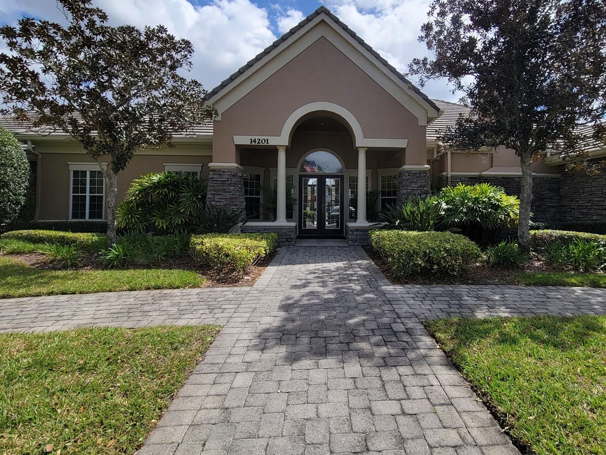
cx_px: 347
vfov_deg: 74.3
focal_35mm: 17
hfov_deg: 90.4
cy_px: 193
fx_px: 298
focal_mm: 2.2
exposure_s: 1/2321
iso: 50
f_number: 2.2
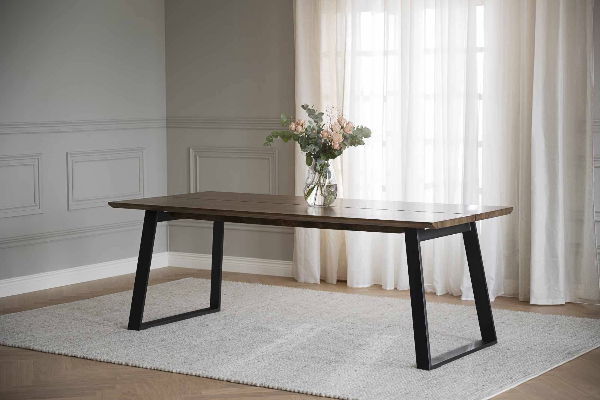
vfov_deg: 19.5
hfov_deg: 28.8
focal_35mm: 70
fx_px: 1166
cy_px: 200
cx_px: 300
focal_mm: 70
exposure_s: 1/5
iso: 250
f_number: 4
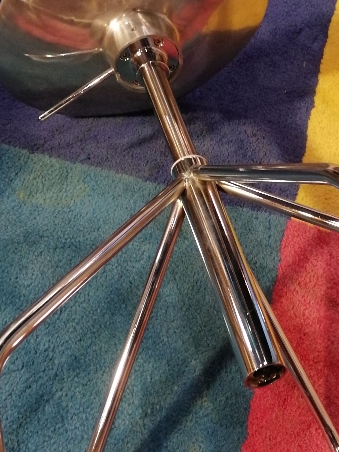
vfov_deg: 33.2
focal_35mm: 58
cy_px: 243
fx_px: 757
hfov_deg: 24.7
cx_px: 280
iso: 640
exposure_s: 1/16.7
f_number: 2.2
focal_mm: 3.95
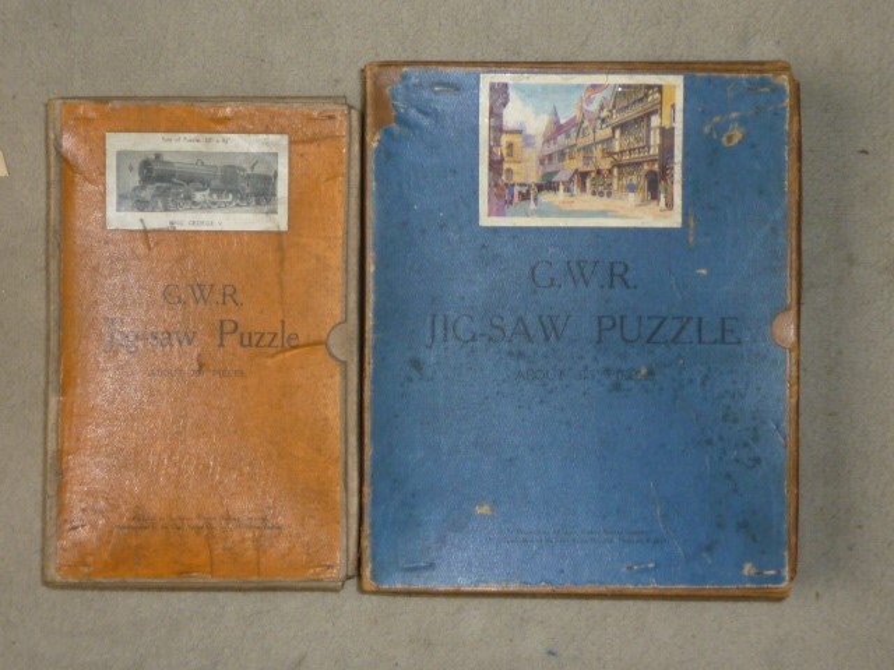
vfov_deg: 24.8
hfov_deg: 32.7
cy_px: 335
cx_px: 447
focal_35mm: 59
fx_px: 1524
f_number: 3.3
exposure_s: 1/30
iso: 100
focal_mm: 5.3
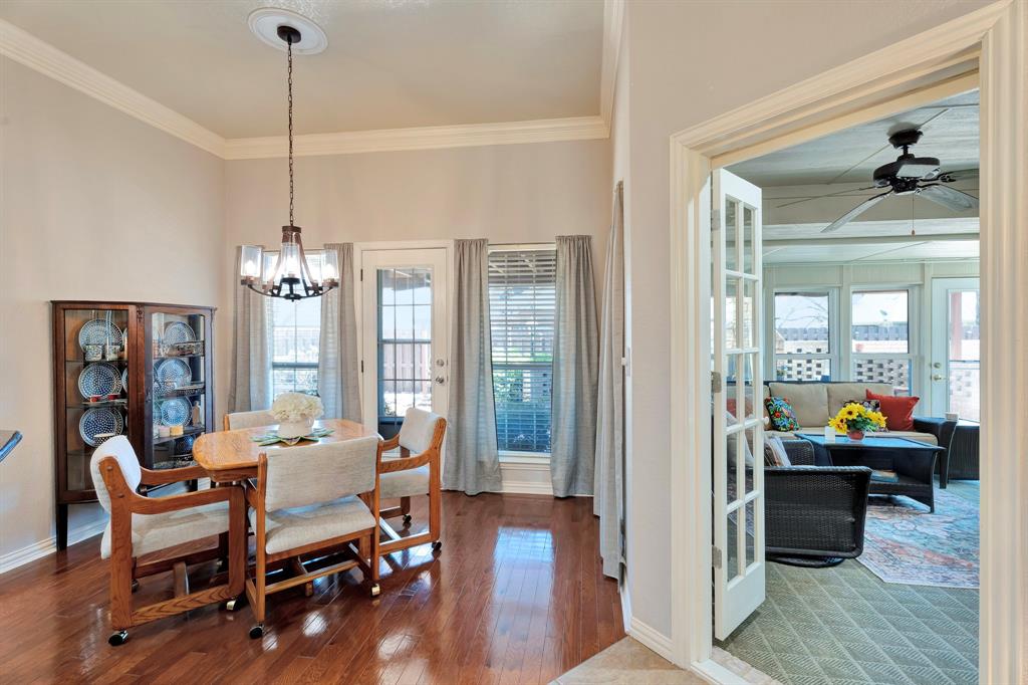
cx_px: 514
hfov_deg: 96.8
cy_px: 342
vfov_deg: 73.7
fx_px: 457
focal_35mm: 16
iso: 160
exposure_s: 1/3.33
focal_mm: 16
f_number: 9
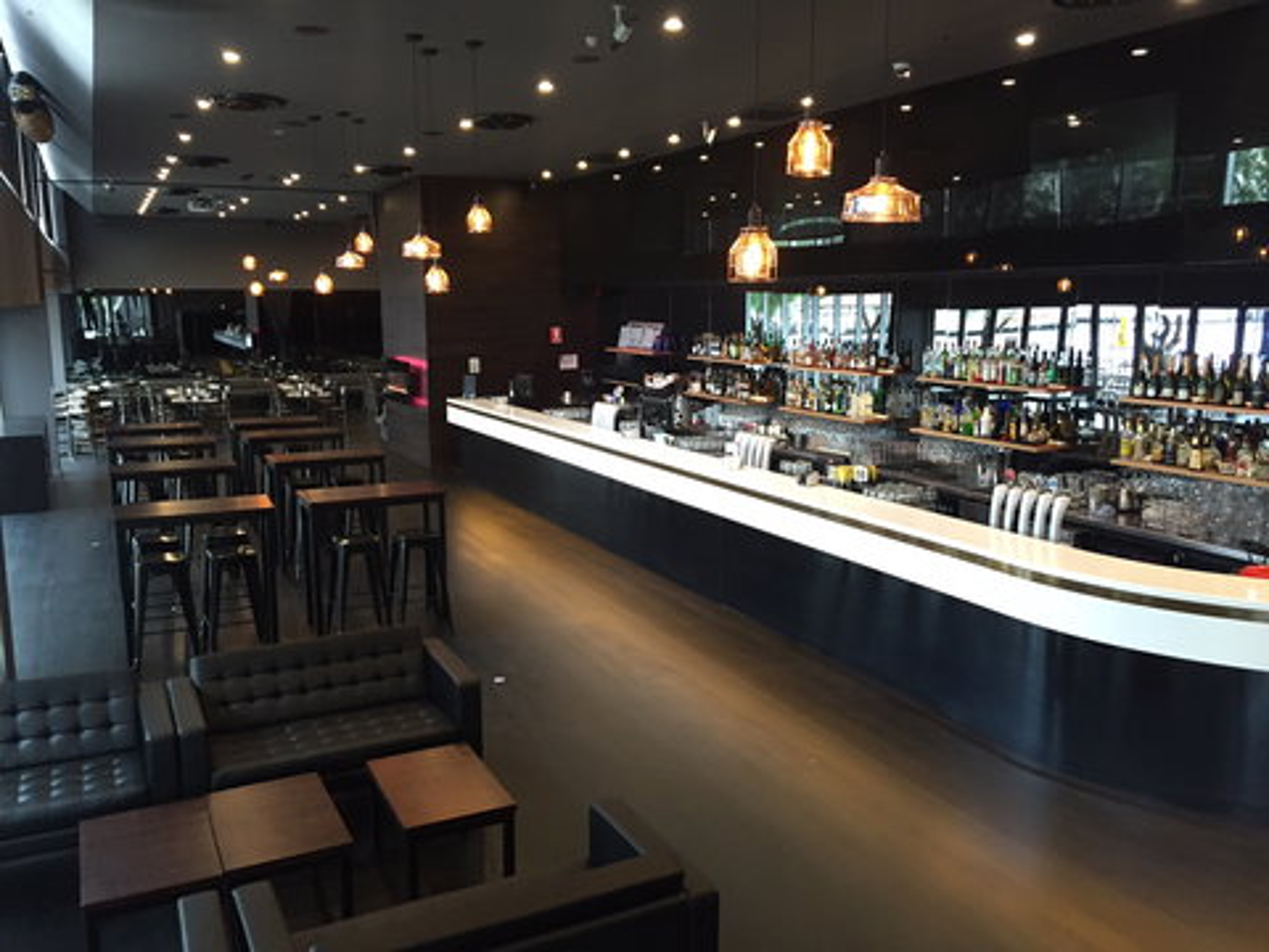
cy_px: 476
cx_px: 634
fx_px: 1063
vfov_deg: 48.2
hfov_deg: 61.7
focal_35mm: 29
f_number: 2.2
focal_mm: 4.15
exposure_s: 1/30
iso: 160
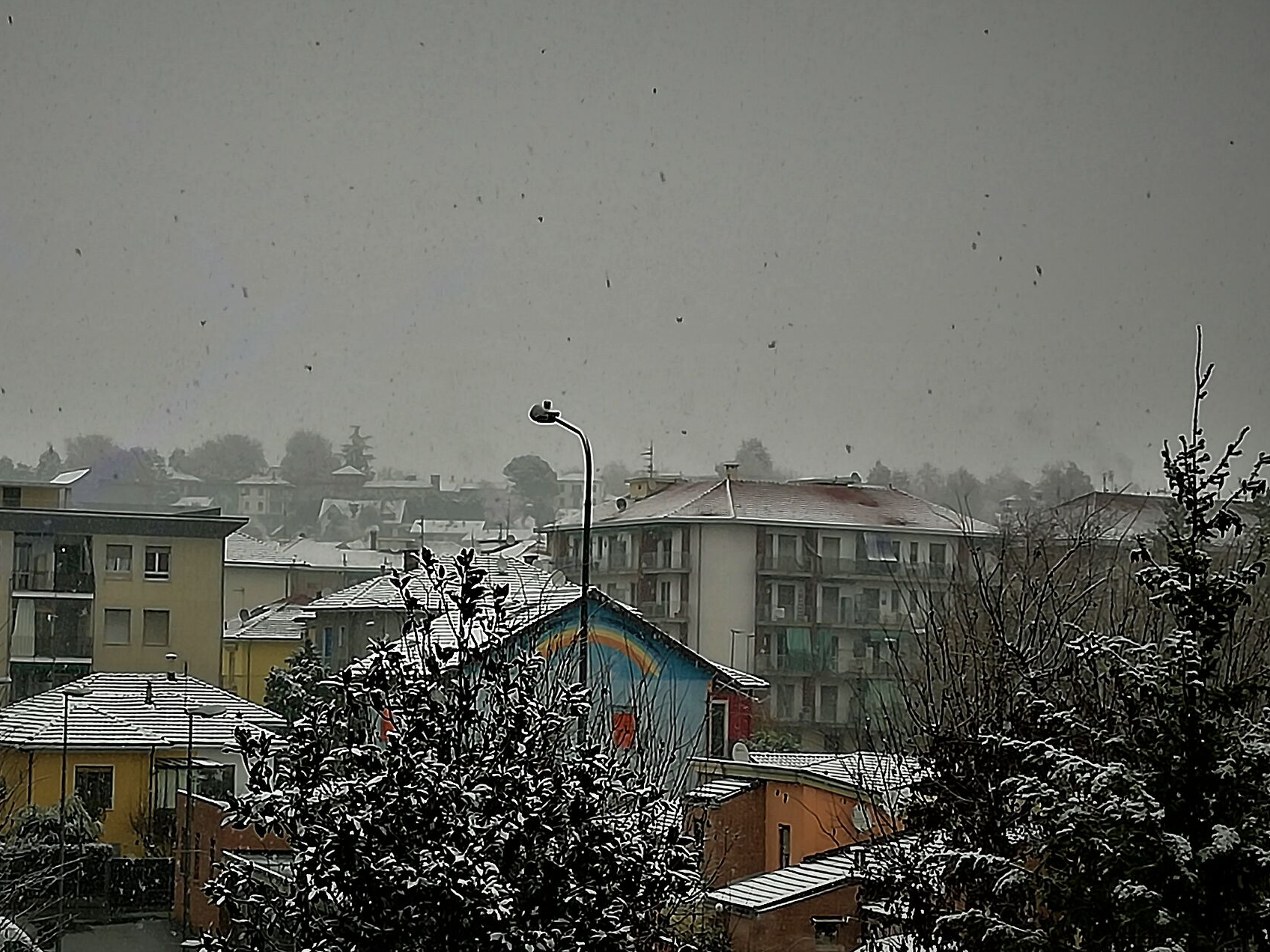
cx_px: 470
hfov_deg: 21.3
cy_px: 507
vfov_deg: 16.1
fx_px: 3375
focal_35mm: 92
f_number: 2.2
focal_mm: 3.81
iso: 50
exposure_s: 1/143
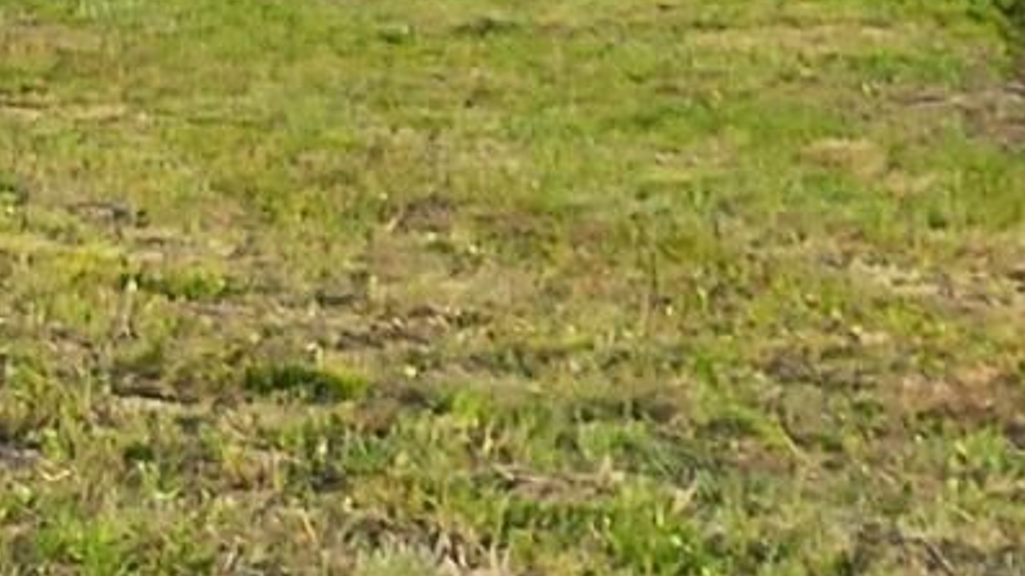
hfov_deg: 14.0
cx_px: -1420
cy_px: -65
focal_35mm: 107
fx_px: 2907
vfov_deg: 11.1
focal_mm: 2.2
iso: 50
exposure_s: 1/1384
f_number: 2.2
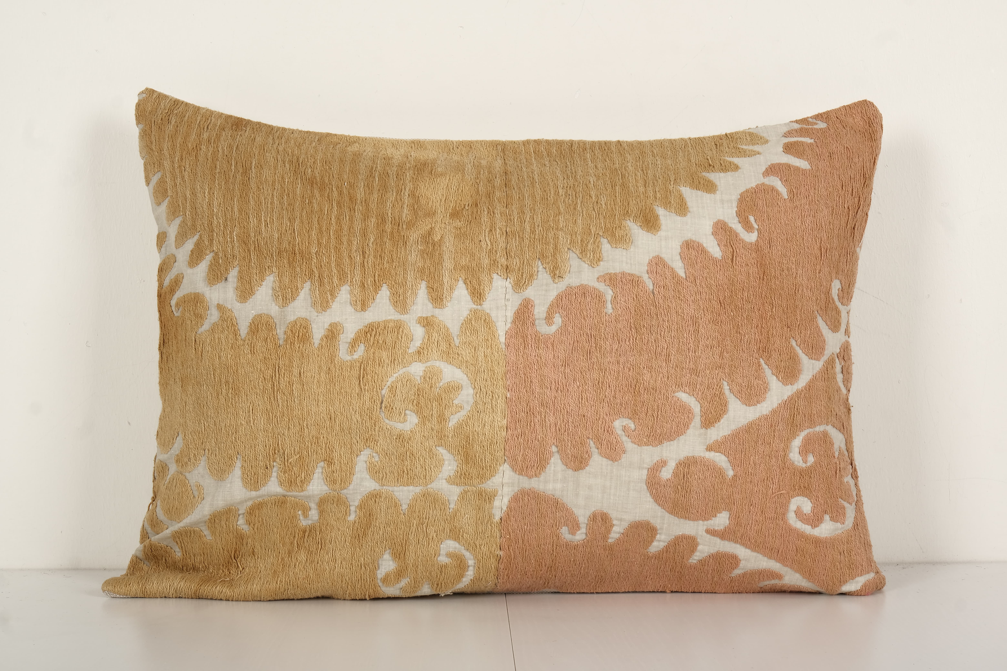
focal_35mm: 59
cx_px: 504
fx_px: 1650
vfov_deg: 23.0
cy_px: 336
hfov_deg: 33.9
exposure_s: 1/160
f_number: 13
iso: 80
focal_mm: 39
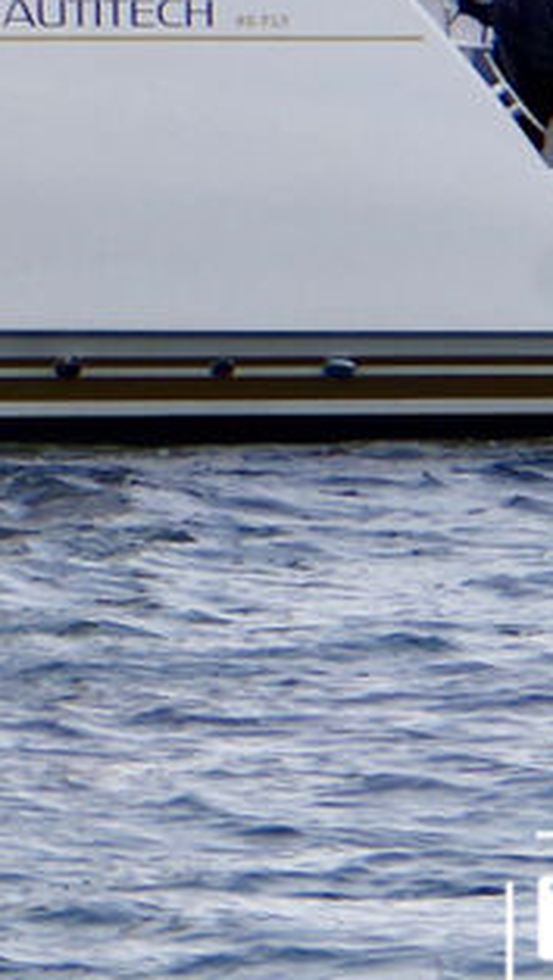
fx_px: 34745
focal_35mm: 1335
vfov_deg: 1.6
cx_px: -1781
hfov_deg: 0.9
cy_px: -958
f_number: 10
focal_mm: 200
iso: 400
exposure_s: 1/800
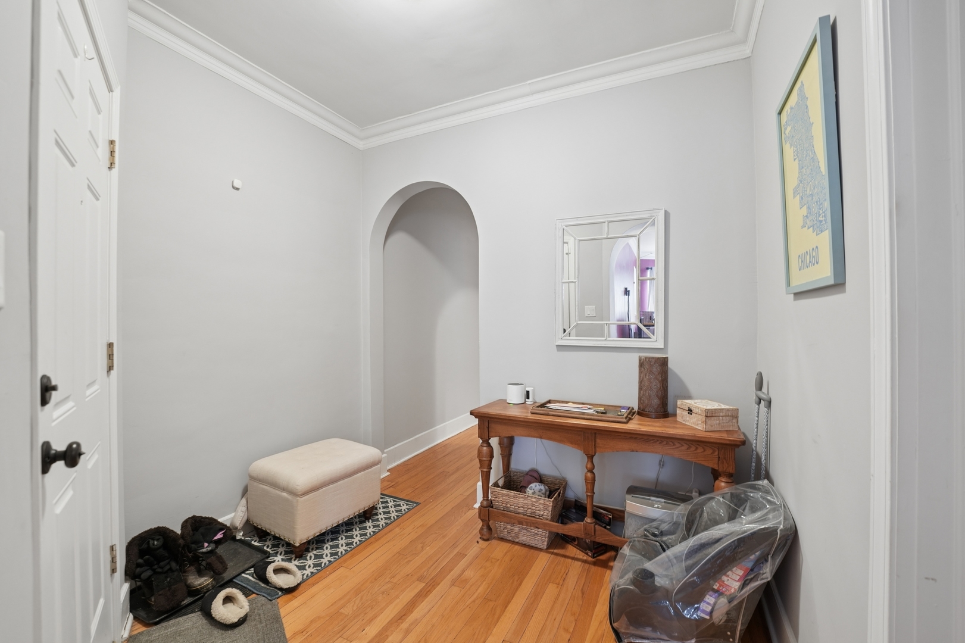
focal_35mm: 14
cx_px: 482
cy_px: 322
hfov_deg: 104.3
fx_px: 375
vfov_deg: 81.2
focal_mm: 14
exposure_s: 1/15
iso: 400
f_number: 4
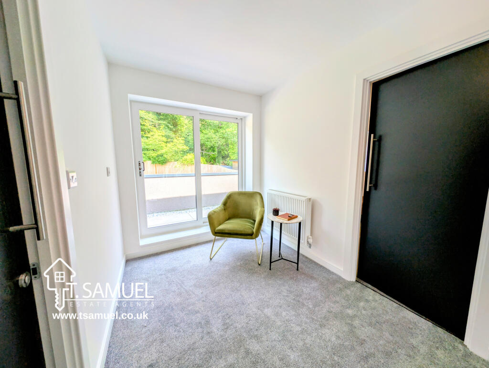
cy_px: 184
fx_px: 170
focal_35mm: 12
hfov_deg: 110.5
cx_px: 244
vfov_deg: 94.6
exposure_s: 1/217
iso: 39
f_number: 1.95
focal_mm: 2.23
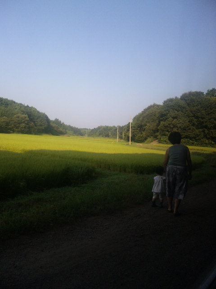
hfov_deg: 48.2
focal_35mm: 29
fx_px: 241
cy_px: 144
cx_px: 108
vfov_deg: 61.7
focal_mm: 4.82
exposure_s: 1/193
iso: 100
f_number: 2.8
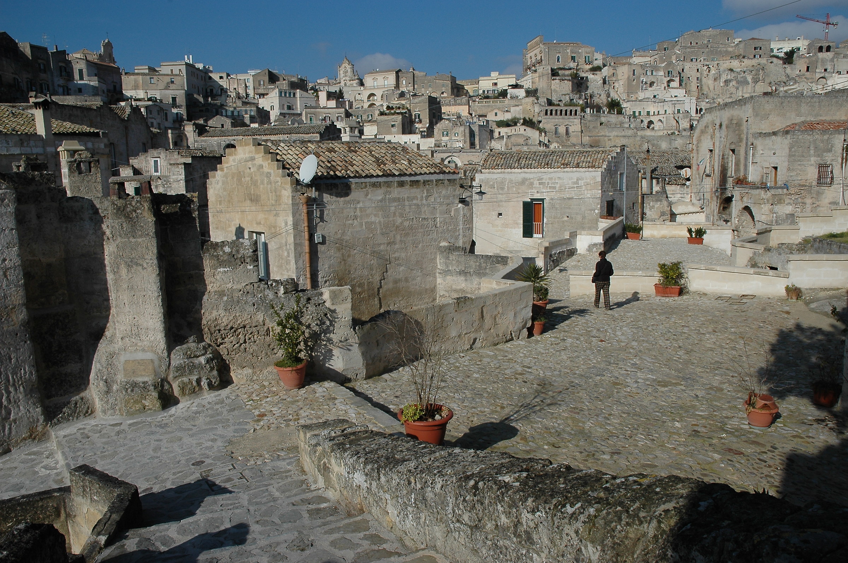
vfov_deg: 47.8
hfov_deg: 67.4
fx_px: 635
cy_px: 282
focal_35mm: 27
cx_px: 424
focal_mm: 18
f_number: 11
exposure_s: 1/500
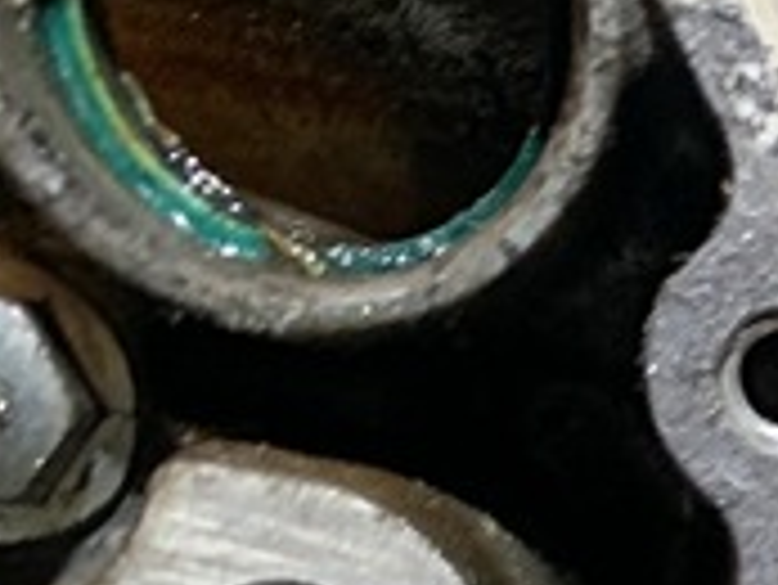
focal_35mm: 115
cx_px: 1426
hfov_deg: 14.8
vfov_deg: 11.3
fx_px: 2586
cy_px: 1262
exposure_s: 1/60
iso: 100
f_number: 1.8
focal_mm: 4.25
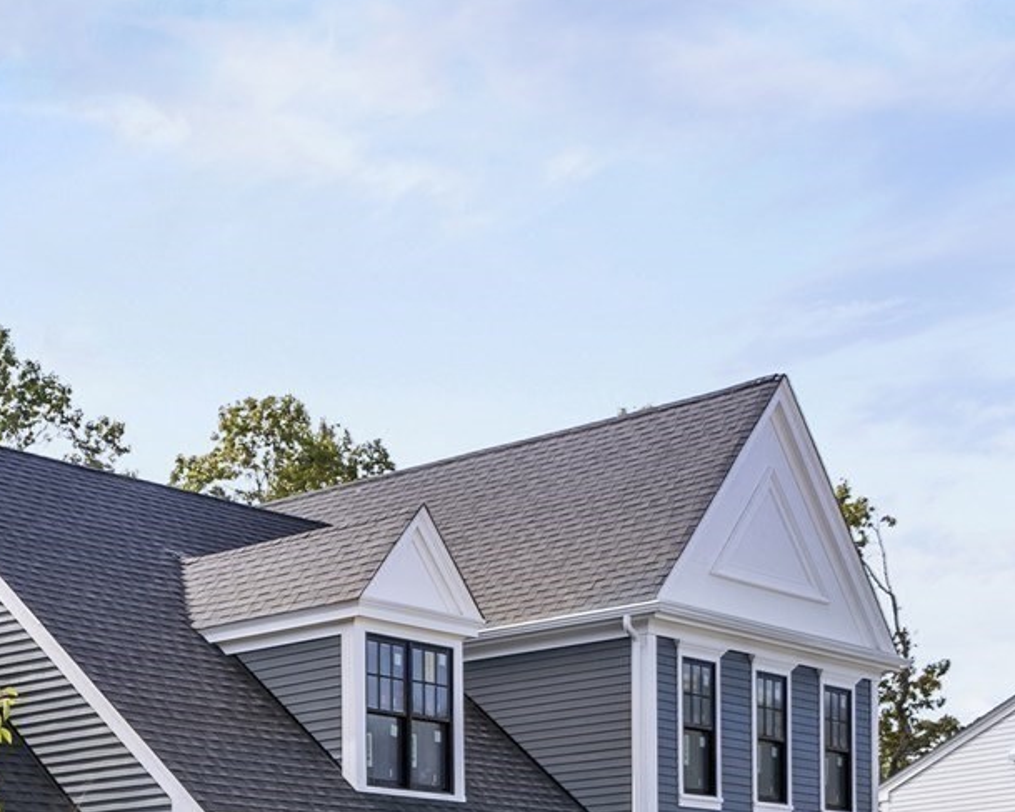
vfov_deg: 23.7
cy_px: 755
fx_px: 1869
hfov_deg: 27.5
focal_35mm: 62
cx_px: -128
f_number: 6.3
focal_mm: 19.7
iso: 160
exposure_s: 1/200
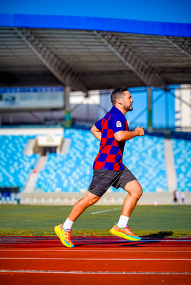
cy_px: 142
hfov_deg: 14.1
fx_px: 771
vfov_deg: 21.0
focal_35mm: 97
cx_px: 96
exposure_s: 1/1500
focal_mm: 97
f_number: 4.5
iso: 100
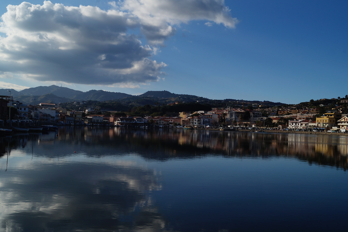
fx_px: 348
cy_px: 116
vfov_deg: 36.8
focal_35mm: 36
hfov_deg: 53.2
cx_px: 174
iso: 100
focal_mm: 24
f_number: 14
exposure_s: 1/320
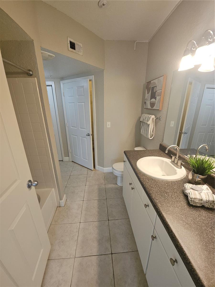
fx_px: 108
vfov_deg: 106.2
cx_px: 108
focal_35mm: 13
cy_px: 144
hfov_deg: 89.9
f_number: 2.2
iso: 160
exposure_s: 1/60
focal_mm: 1.7
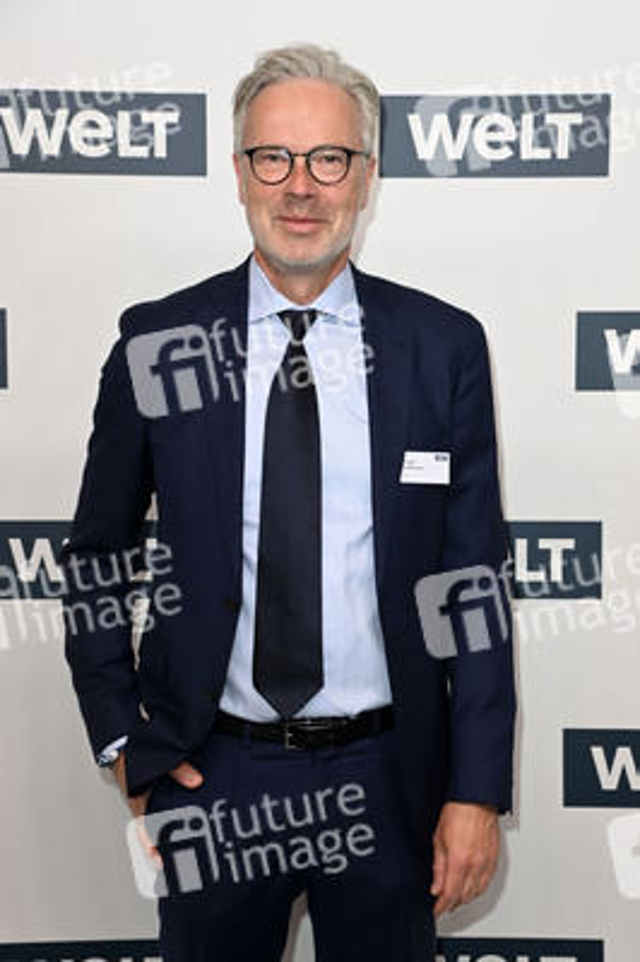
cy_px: 481
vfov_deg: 23.9
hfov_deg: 16.0
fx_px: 2270
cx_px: 320
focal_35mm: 85
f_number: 6.3
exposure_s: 1/200
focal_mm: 85
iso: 1600
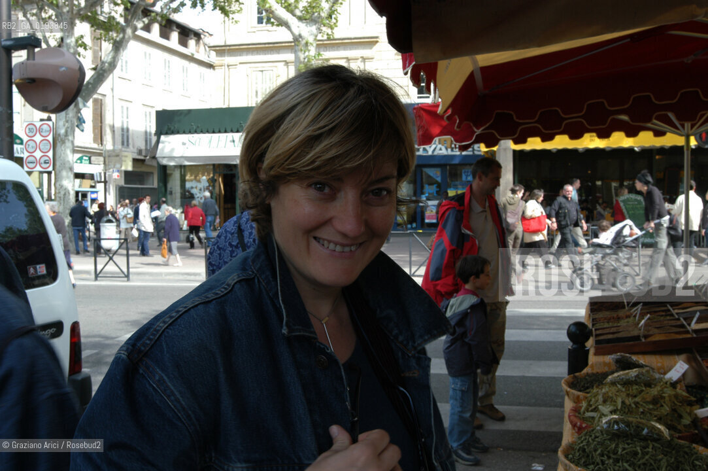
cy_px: 236
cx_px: 354
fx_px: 707
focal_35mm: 36
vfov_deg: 36.8
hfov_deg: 53.2
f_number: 10
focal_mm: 24
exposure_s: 1/60
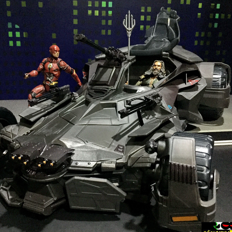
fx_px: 265
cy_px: 116
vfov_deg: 47.2
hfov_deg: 47.1
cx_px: 102
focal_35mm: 35
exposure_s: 1/17
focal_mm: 4.15
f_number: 2.2
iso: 400
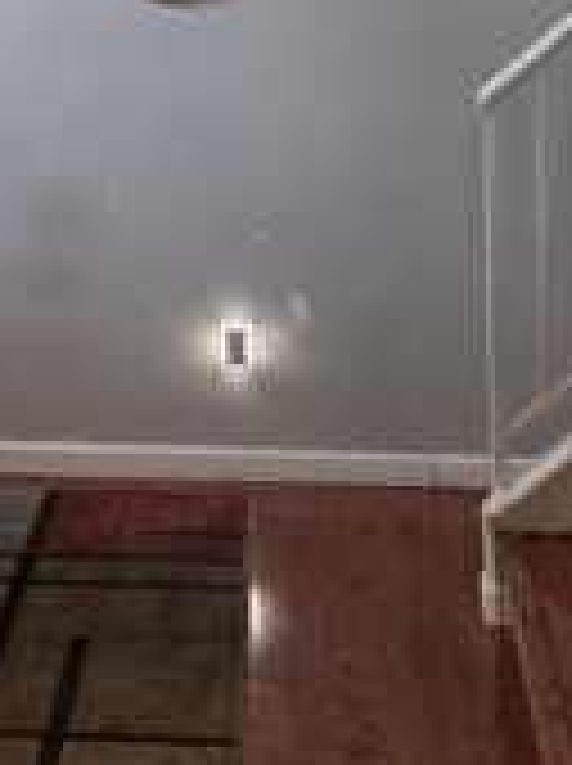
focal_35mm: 104
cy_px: -40
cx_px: -117
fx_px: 2297
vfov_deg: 18.3
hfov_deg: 13.8
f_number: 1.8
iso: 320
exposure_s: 1/120
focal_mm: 5.4
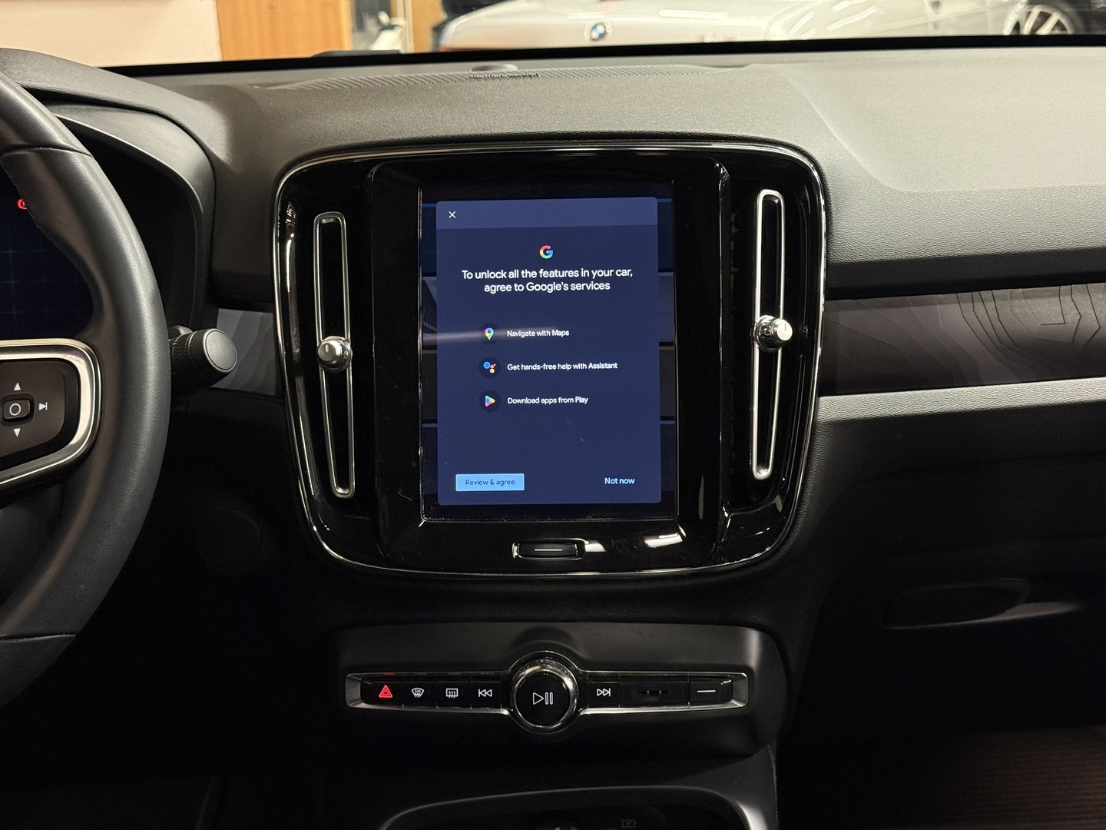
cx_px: 553
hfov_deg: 39.7
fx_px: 1534
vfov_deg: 30.3
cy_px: 415
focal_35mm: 48
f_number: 1.78
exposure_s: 1/33
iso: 250
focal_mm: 6.76
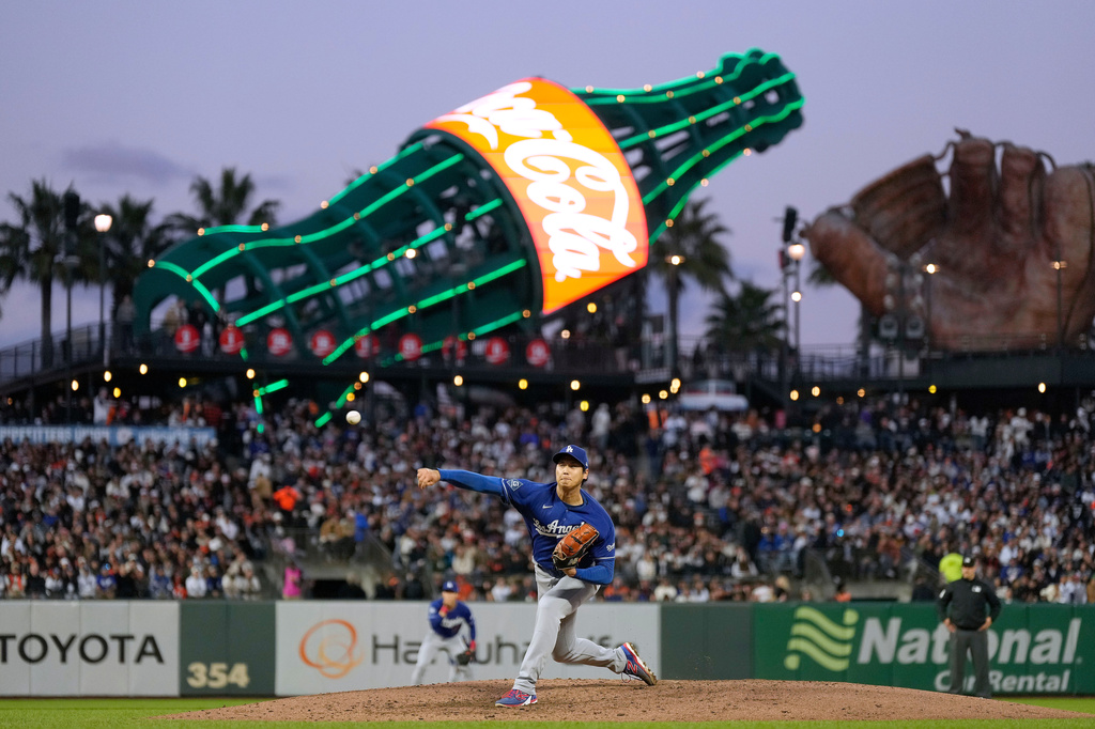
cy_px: 364
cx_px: 548
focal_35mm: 154
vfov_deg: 8.9
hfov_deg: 13.3
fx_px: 4682
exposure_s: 1/2000
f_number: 2.8
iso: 2000
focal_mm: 154
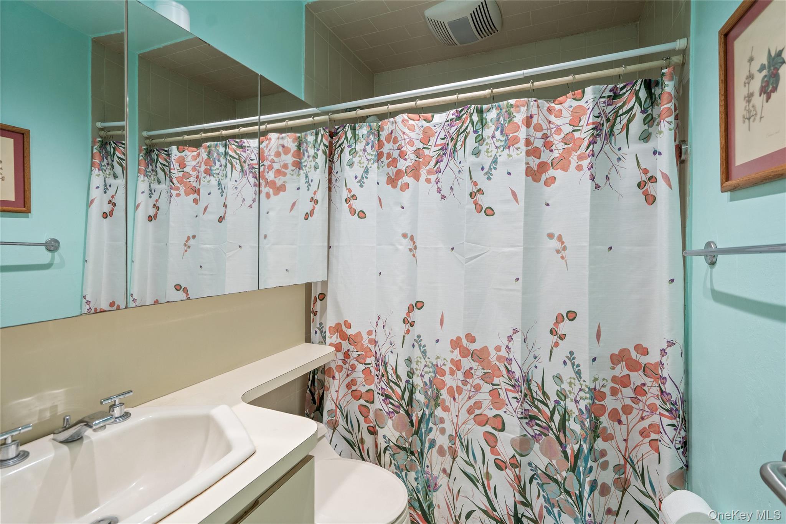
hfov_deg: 96.7
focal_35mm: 16
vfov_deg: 73.7
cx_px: 393
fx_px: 349
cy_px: 262
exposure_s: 1/10
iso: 800
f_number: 5
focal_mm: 16
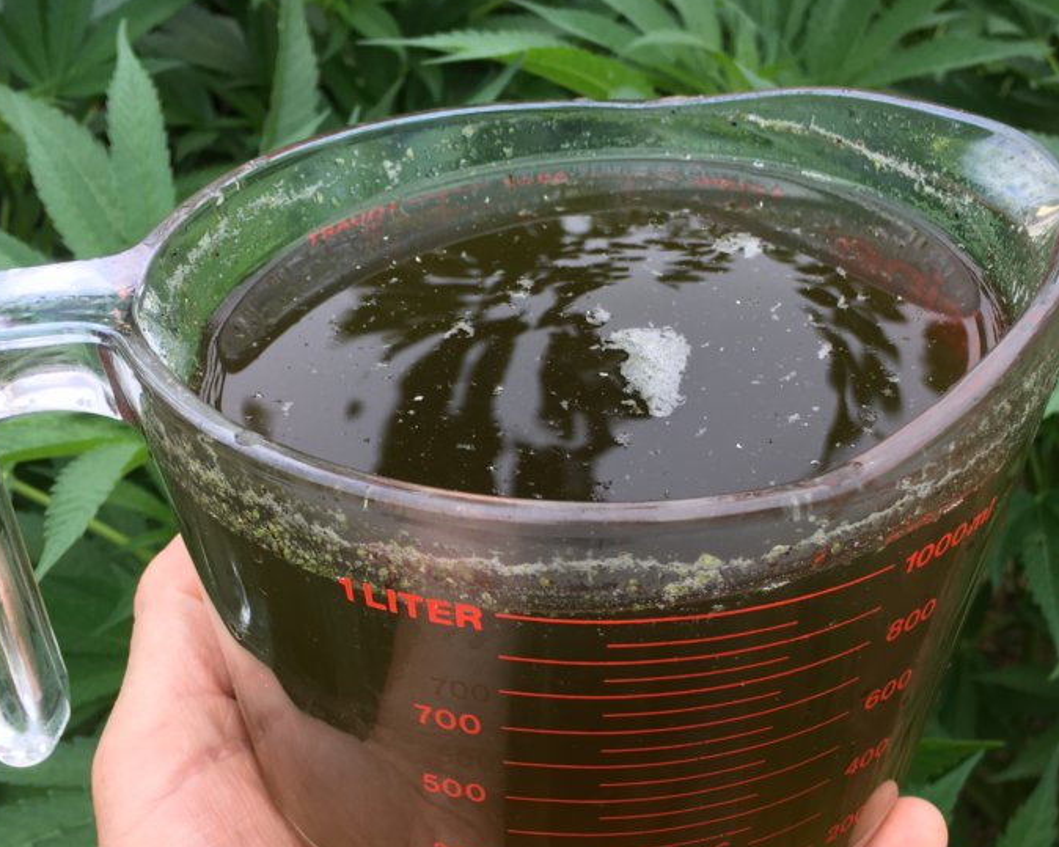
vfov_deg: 34.8
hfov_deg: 42.8
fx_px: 1348
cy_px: 511
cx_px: 584
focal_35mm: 43
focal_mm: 4.15
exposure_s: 1/125
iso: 25
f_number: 2.2
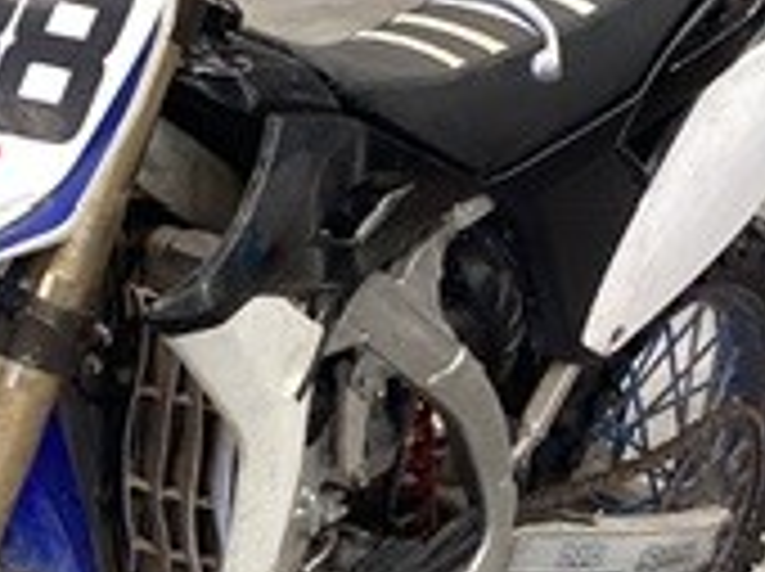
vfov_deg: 12.4
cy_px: 626
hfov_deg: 16.6
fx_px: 2582
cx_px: 86
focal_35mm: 117
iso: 80
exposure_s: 1/50
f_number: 2.4
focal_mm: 3.3
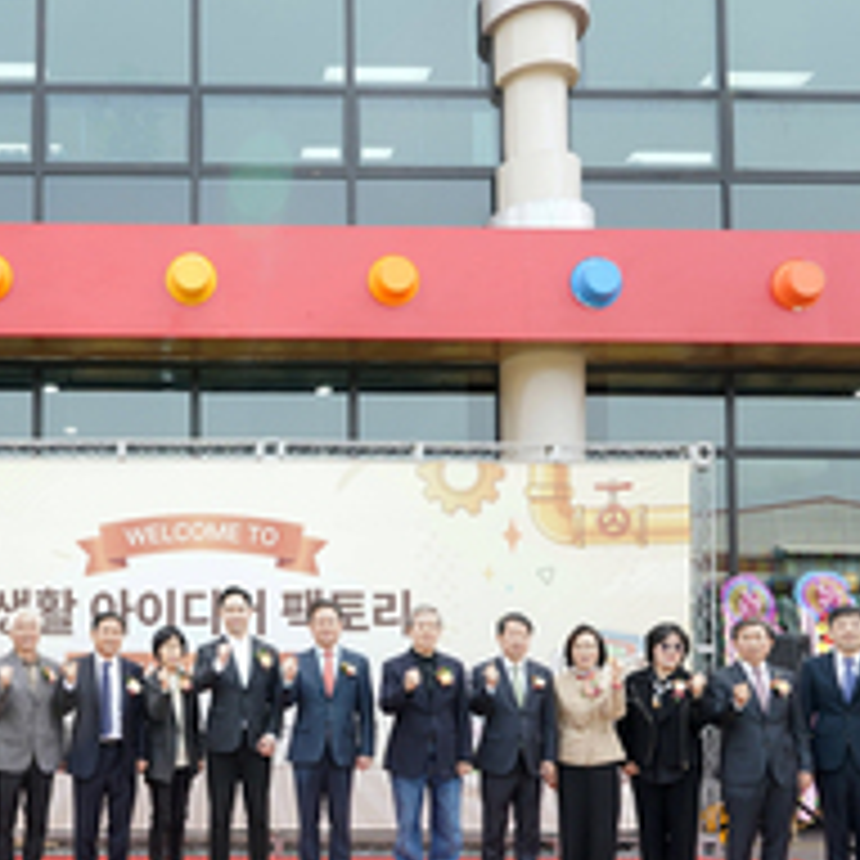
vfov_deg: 46.3
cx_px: 189
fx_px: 984
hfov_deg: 45.2
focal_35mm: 35
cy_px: 590
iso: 320
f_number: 5.6
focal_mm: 17.5
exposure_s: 1/250
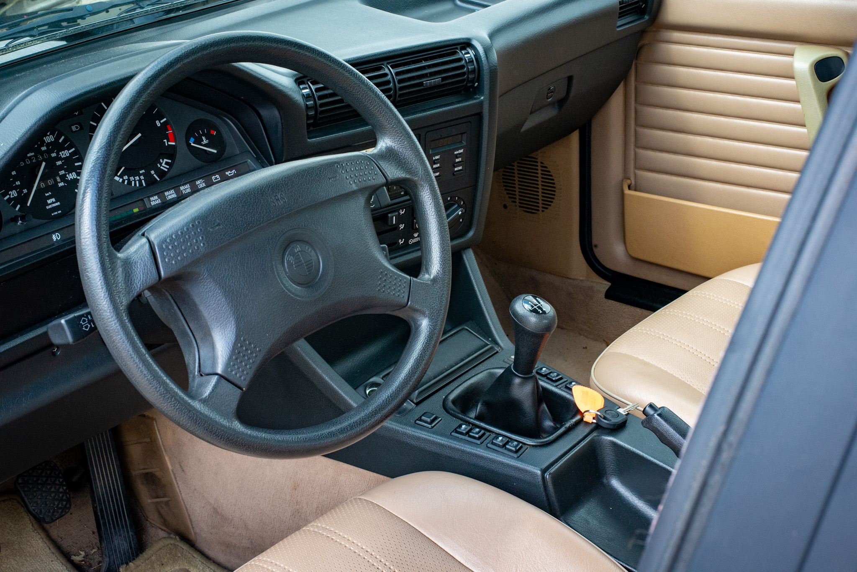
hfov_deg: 39.6
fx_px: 1191
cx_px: 428
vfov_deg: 27.0
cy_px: 286
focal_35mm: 50
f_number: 16
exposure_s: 1/160
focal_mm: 50
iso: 3200
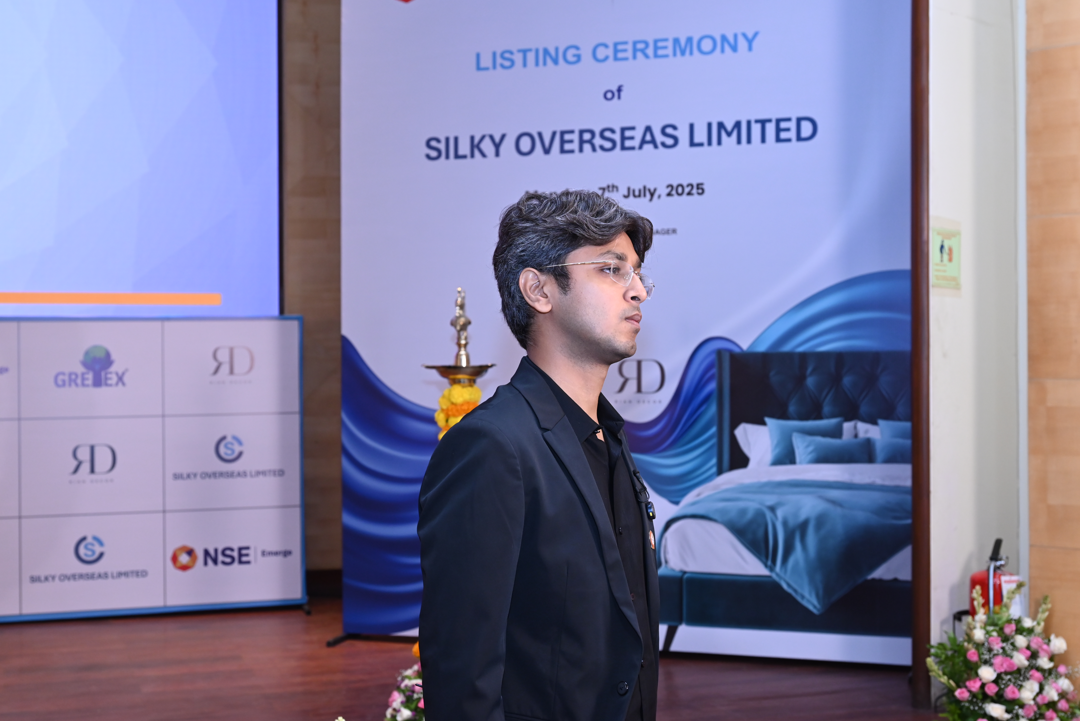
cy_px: 360
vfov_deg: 28.1
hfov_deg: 41.1
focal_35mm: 48
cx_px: 540
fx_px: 1440
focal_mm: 48
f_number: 5.6
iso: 1250
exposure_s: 1/100
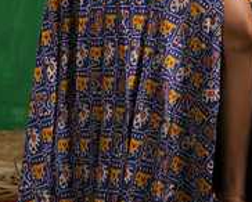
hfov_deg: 14.2
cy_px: -78
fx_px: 1008
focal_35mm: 135
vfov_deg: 11.1
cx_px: 145
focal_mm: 50
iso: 400
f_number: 2.8
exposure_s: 1/160
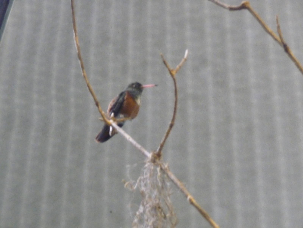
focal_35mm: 141
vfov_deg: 10.5
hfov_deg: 14.0
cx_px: 152
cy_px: 114
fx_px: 1234
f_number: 4.8
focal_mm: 24.1
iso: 800
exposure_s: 1/60
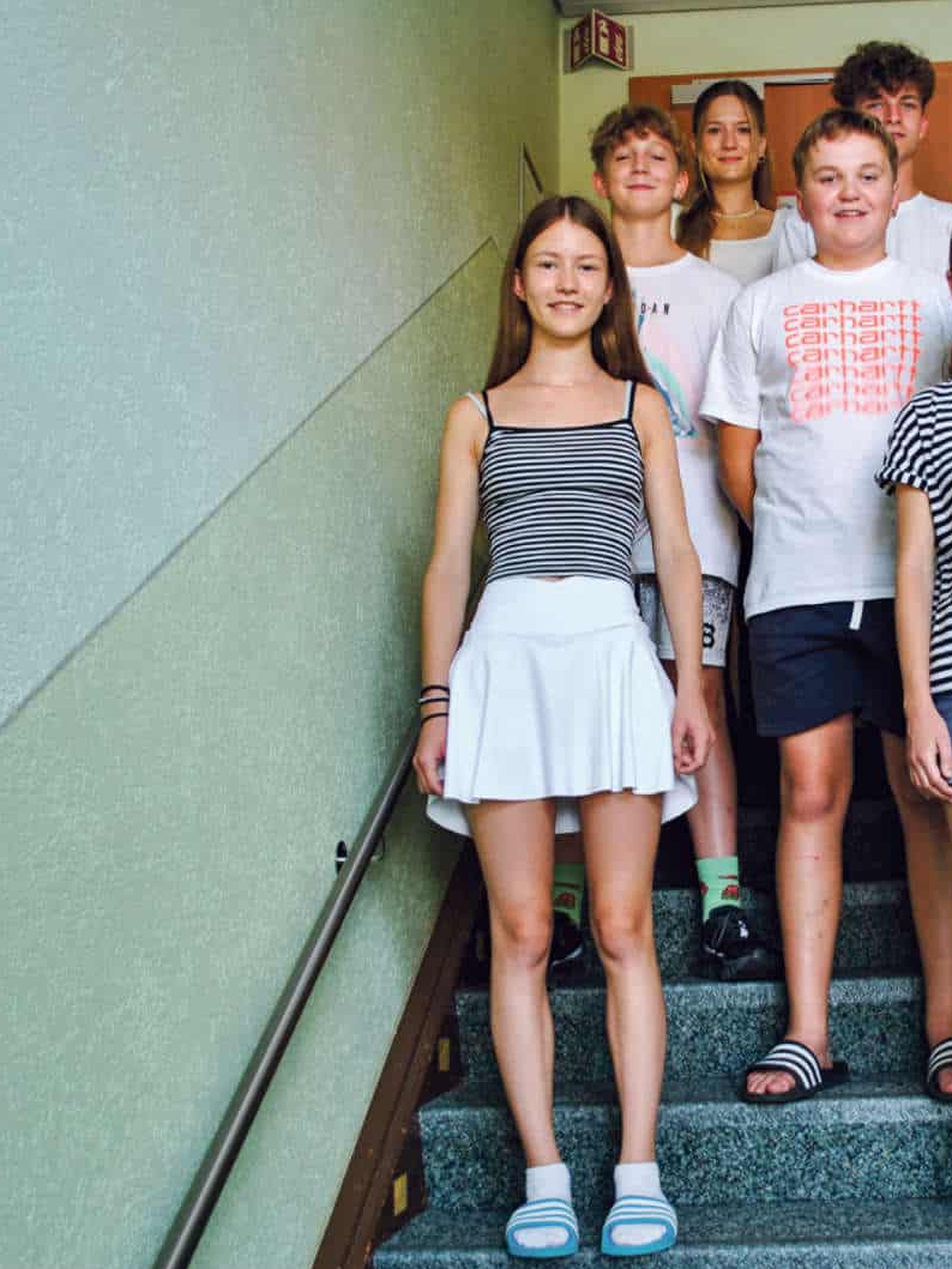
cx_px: 795
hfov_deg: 29.4
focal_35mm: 48
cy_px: 640
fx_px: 1760
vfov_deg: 39.7
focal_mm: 22
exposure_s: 1/30
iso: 220
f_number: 3.8
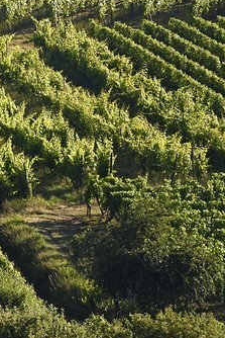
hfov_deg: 1.4
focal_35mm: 958
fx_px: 8971
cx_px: -566
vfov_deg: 2.1
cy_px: -154
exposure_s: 1/320
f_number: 6.3
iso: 200
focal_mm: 200
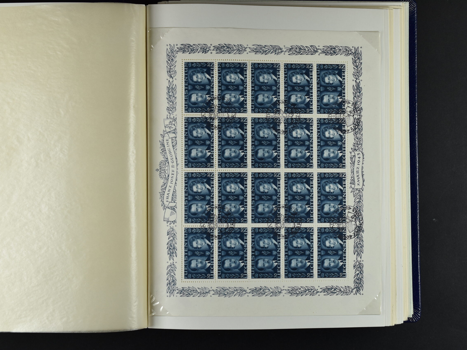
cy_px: 175
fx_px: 877
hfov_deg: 29.8
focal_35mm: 65
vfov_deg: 22.6
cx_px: 260
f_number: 8
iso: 400
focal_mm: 40
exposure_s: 1/250
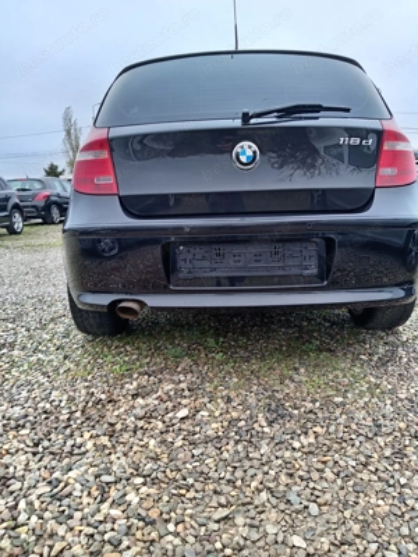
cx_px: 209
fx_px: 435
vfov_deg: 65.3
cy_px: 278
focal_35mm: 27
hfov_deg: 51.4
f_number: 1.8
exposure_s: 1/33.3
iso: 222
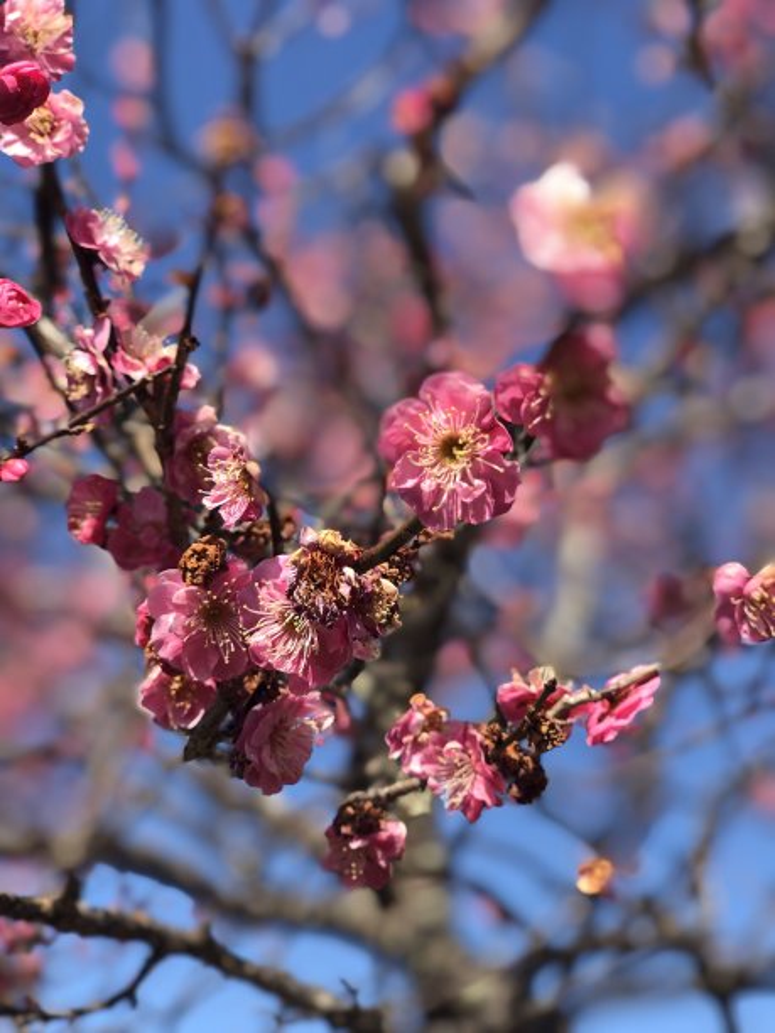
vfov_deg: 36.8
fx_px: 1552
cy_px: 516
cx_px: 388
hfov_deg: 28.0
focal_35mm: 52
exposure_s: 1/546
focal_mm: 6
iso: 16
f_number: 2.4
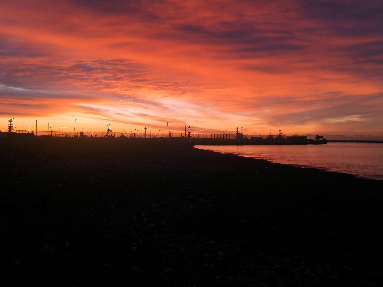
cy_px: 144
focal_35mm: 40
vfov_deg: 36.0
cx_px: 192
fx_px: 443
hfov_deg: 46.8
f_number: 1.8
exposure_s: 1/192
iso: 50
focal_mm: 3.95
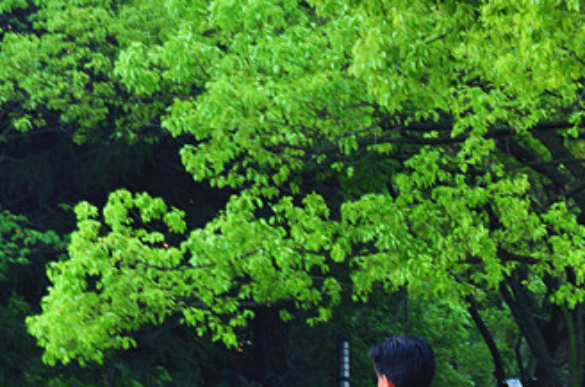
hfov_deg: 15.4
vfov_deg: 10.6
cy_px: 377
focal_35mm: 128
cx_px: 710
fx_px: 2079
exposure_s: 1/15
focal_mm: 35
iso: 400
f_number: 6.3
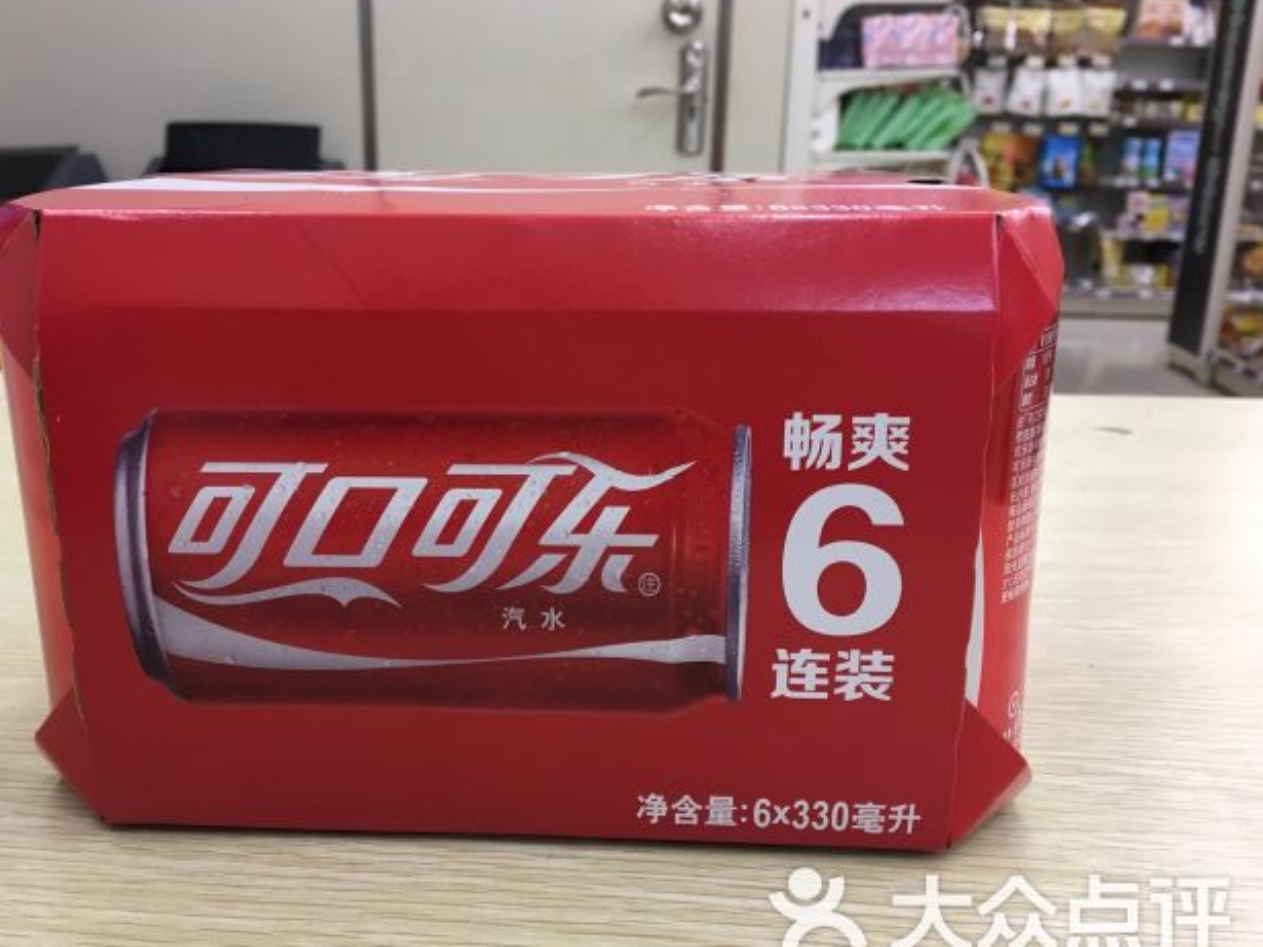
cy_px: 484
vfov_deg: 42.9
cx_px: 565
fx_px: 1204
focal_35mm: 33
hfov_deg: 55.2
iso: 100
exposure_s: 1/33
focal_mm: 4.15
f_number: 2.2
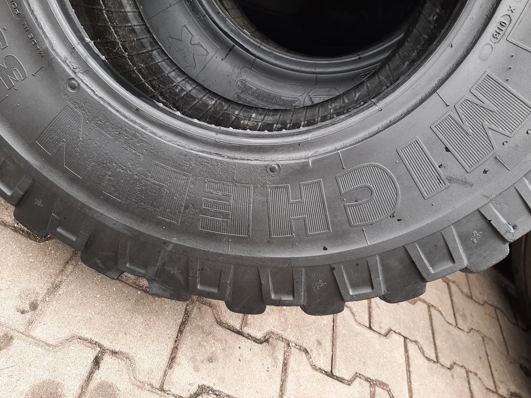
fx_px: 399
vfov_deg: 53.1
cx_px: 266
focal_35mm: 26
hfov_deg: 67.3
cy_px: 199
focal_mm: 3.93
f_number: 1.7
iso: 80
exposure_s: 1/100
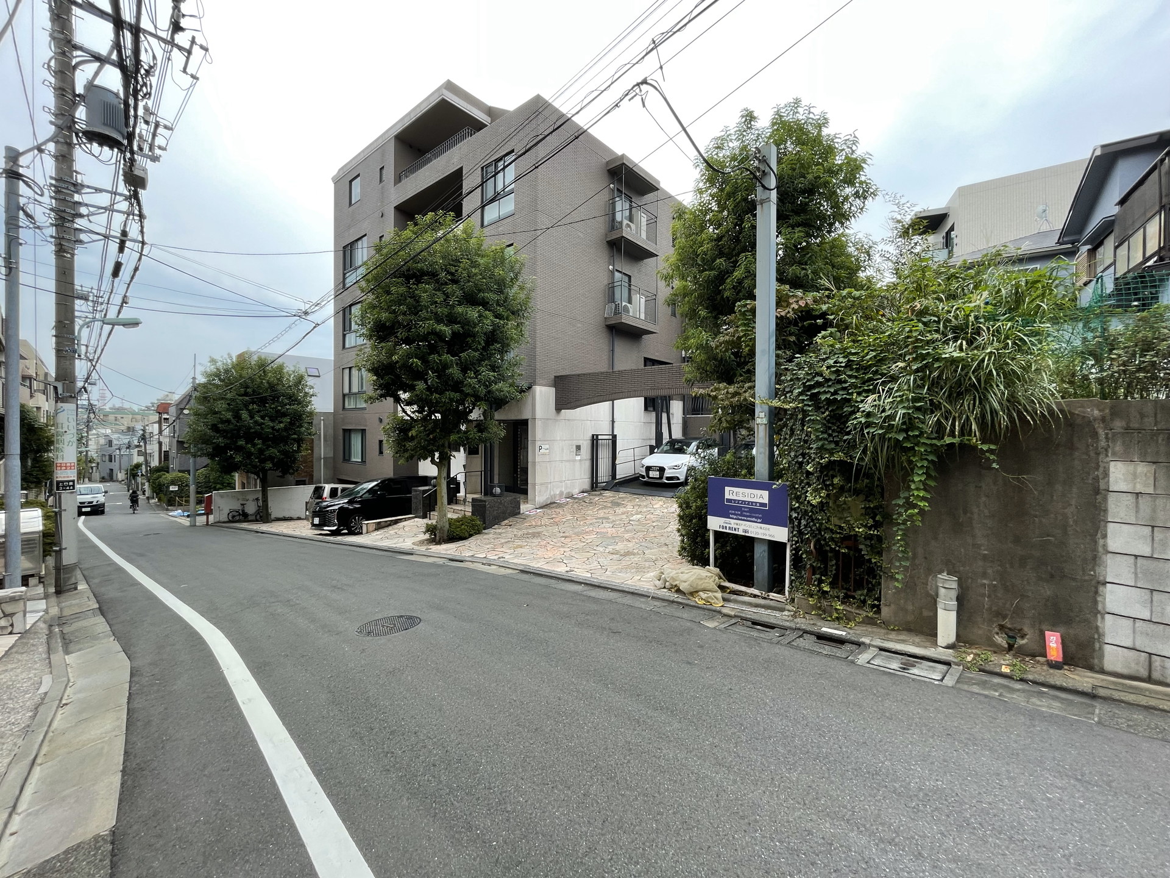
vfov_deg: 85.7
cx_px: 585
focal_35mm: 14
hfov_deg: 102.1
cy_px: 439
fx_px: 473
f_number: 2.4
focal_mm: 1.55
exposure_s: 1/99
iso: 25
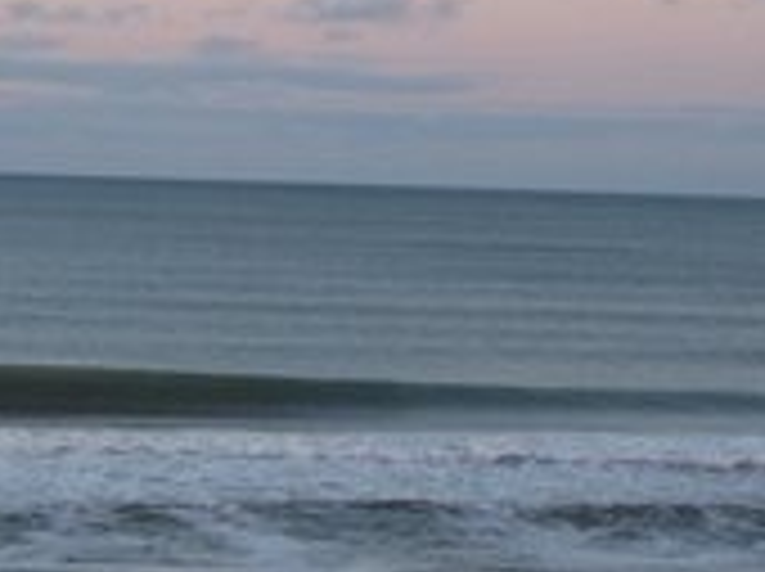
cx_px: 104
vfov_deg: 7.1
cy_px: 320
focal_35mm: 210
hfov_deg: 9.4
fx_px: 4634
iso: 64
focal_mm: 14.7
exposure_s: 1/80
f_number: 3.2
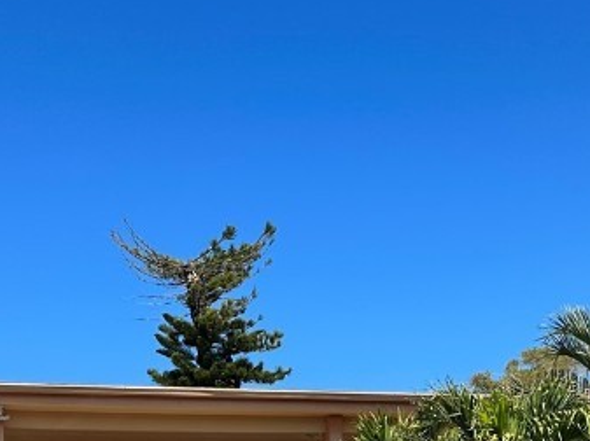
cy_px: 450
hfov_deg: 26.7
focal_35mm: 73
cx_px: 329
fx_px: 1243
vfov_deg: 19.5
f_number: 1.78
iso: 80
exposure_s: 1/3356
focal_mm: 6.86
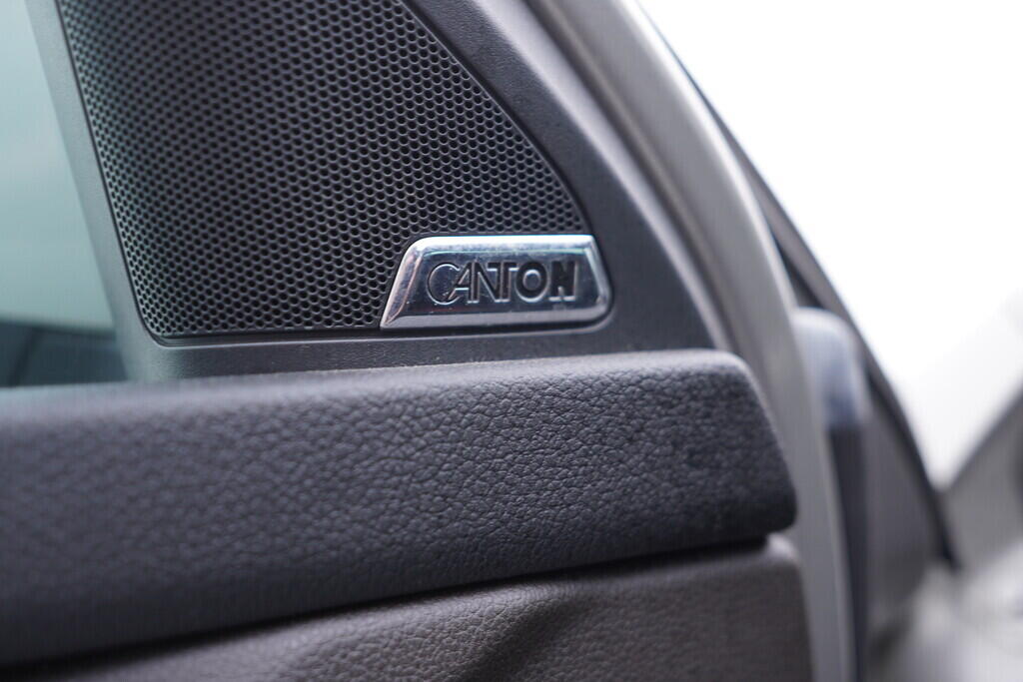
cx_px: 512
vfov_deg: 36.9
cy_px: 341
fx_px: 1023
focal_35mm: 36
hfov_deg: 53.1
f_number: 2.8
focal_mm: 24
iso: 160
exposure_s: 1/40
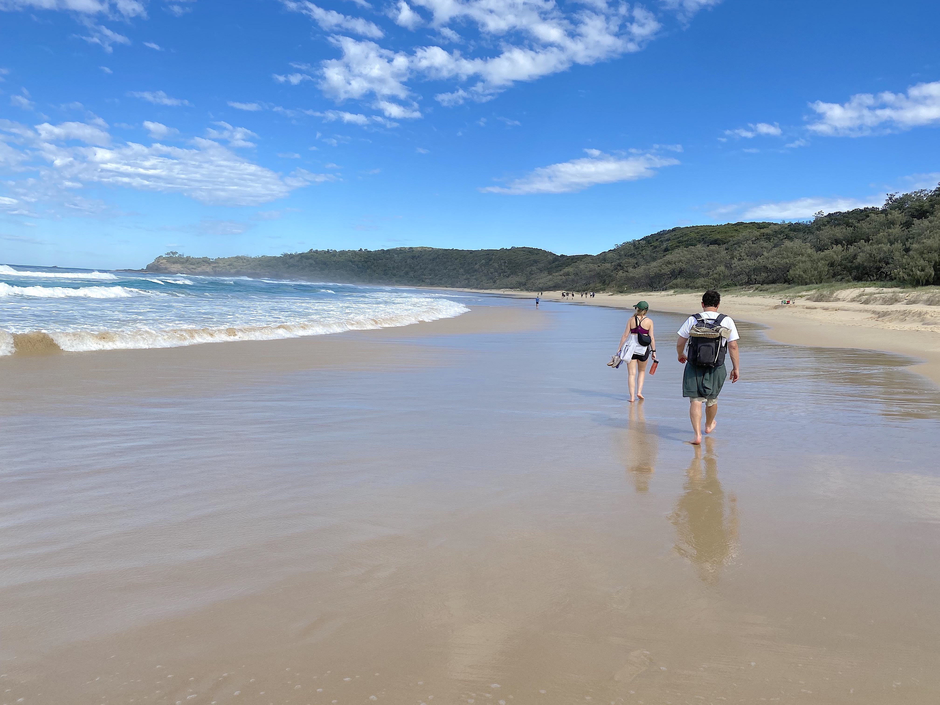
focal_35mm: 26
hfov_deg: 67.3
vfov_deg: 53.1
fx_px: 706
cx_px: 470
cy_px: 352
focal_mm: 4.25
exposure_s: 1/3610
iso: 32
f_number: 1.8
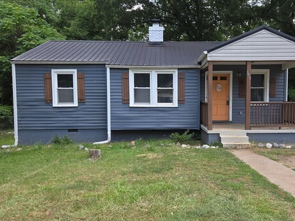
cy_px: 111
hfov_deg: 56.3
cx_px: 179
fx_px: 273
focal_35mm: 32
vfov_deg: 44.2
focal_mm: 5.4
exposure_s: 1/582
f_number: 1.8
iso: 25
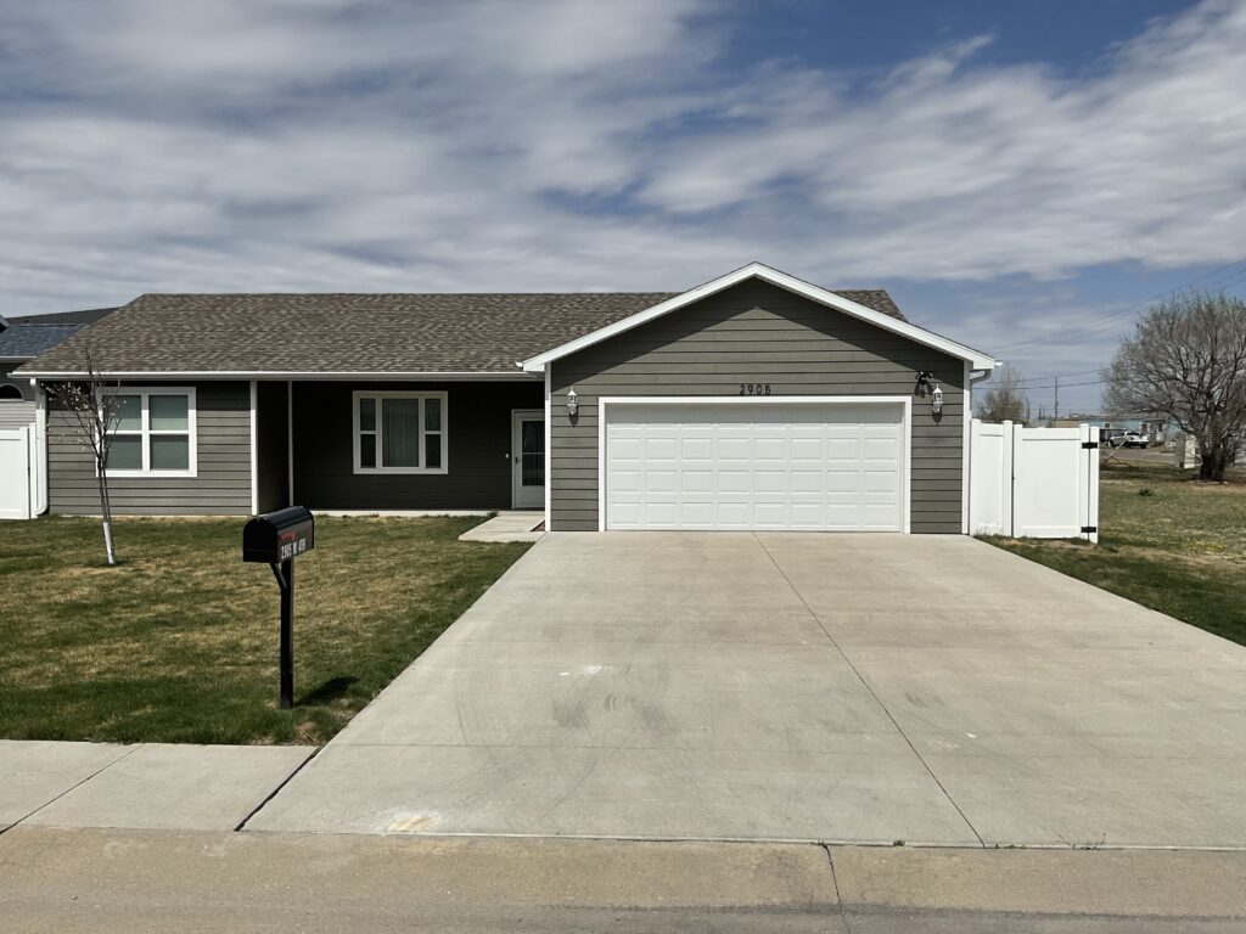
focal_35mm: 29
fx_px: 1044
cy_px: 467
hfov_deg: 61.7
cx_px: 623
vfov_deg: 48.2
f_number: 1.8
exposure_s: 1/5263
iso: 16
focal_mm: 3
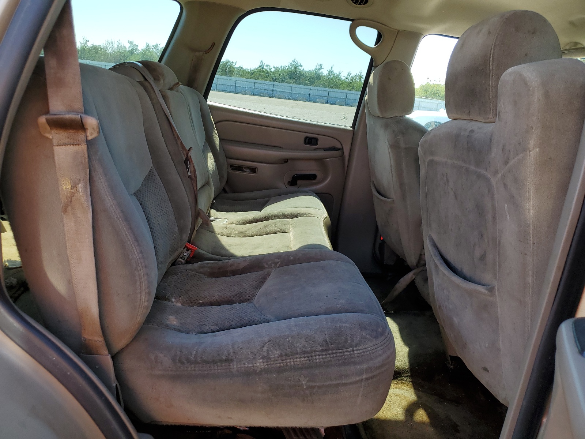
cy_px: 220
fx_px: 439
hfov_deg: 67.3
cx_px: 292
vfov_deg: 53.1
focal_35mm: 26
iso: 50
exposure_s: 1/455
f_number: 1.5
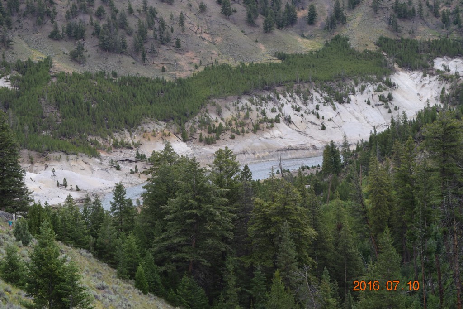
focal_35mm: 82
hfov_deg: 24.6
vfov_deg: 16.5
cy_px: 154
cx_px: 232
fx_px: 1061
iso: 360
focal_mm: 55
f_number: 8
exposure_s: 1/250
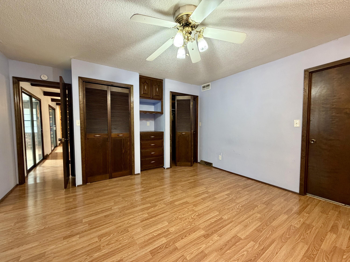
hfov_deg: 102.1
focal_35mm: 14
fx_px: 142
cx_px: 175
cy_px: 131
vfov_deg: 85.7
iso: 400
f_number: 2.2
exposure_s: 1/60
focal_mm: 2.22
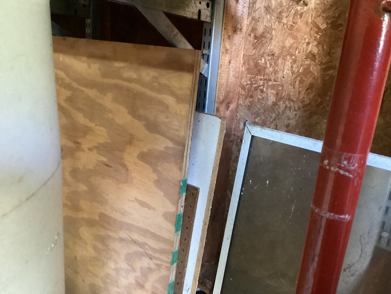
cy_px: 147
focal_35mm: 31
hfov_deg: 58.3
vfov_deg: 45.4
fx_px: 350
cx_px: 196
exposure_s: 1/30
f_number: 2.4
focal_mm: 3.3
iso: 640
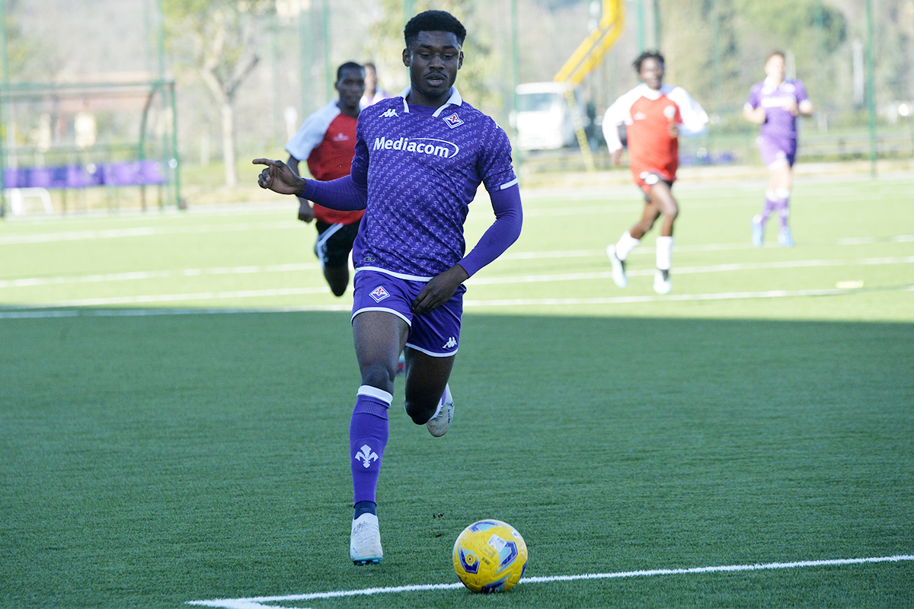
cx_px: 457
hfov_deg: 7.1
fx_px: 7362
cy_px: 304
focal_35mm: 290
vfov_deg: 4.7
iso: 1250
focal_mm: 290
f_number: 9
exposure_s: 1/1250
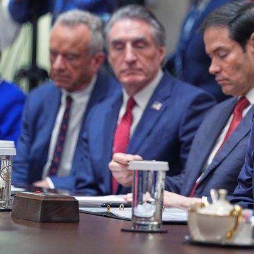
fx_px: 2059
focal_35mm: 248
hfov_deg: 7.0
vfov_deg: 7.1
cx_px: 310
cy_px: 142
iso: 2000
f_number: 2.8
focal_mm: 115
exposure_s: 1/160
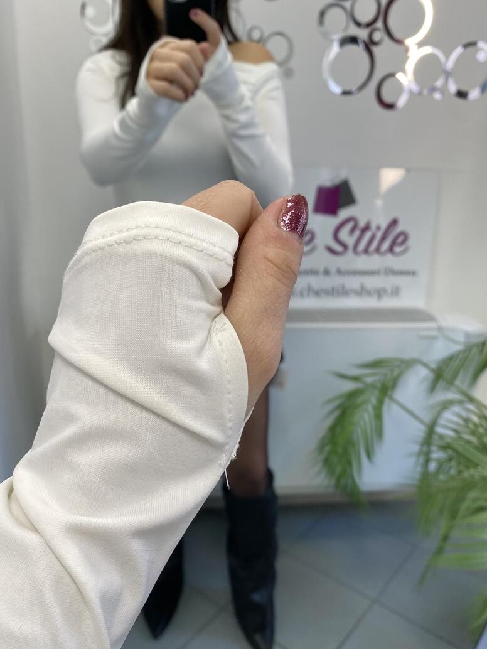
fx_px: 544
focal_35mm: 29
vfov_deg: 61.4
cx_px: 212
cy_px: 370
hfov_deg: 48.1
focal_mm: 4.25
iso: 50
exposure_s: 1/100
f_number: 1.8
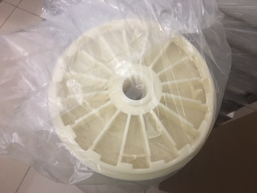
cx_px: 128
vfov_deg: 48.2
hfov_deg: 61.7
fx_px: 215
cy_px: 96
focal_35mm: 29
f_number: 2.2
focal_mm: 4.15
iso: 100
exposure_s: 1/4
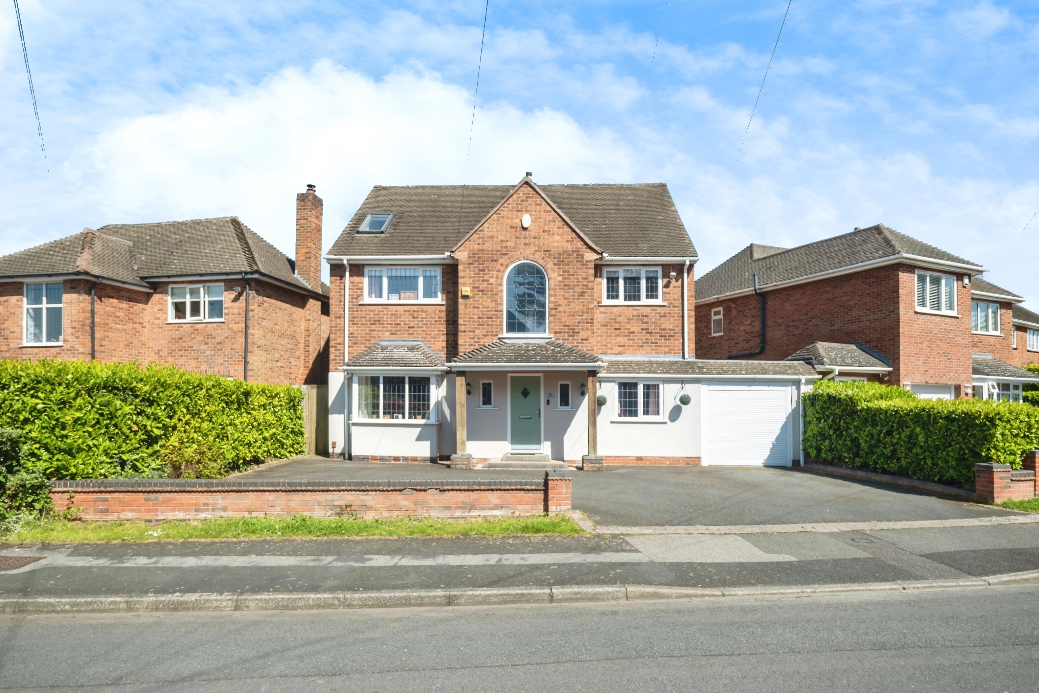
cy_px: 346
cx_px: 520
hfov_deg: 84.0
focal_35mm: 20
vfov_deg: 62.0
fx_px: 577
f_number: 4
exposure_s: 1/1600
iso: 200
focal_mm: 13.2
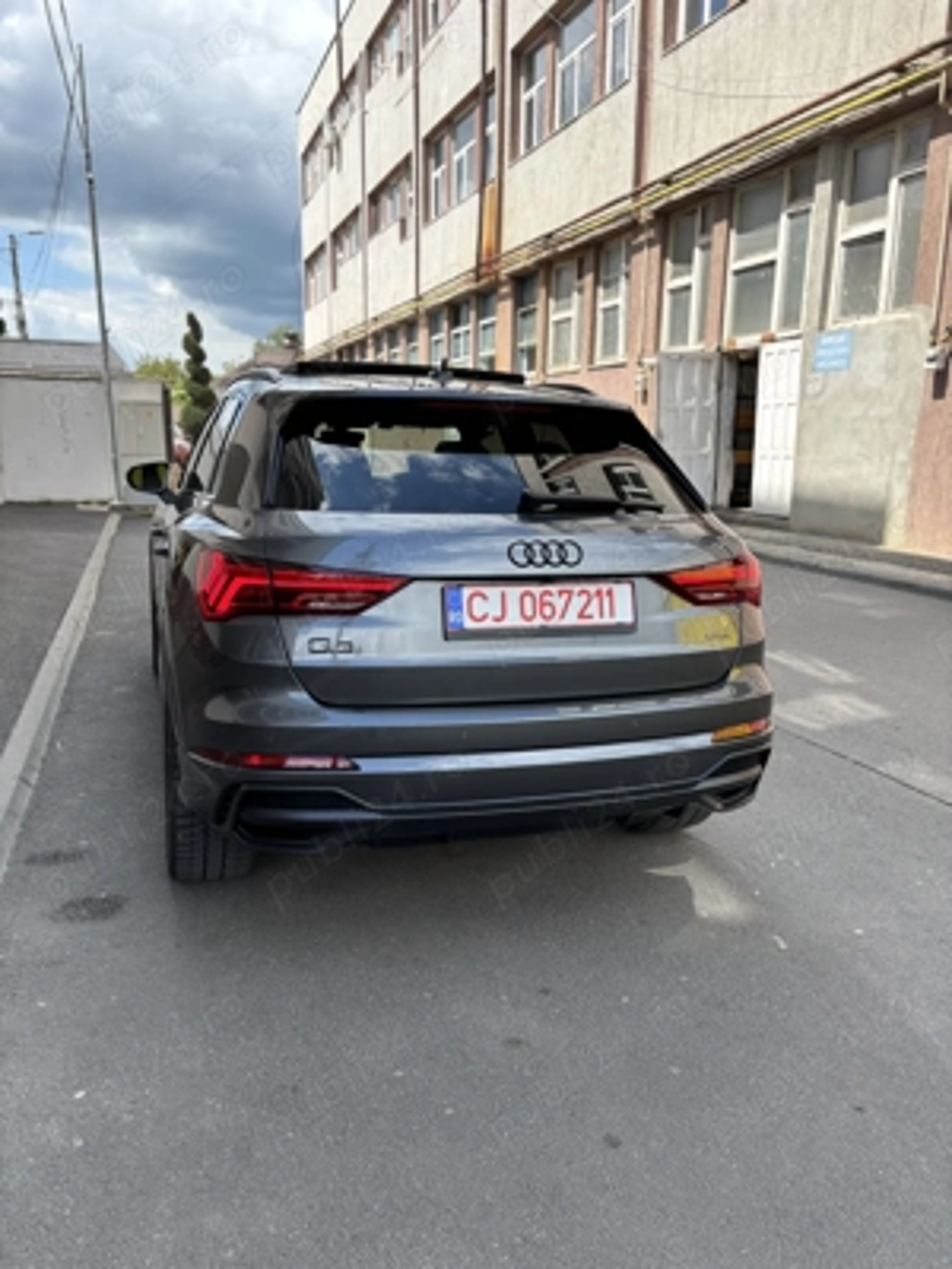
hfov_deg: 53.1
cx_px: 476
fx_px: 953
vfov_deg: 67.3
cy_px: 634
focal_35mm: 26
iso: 50
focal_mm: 5.96
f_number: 1.6
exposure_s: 1/736
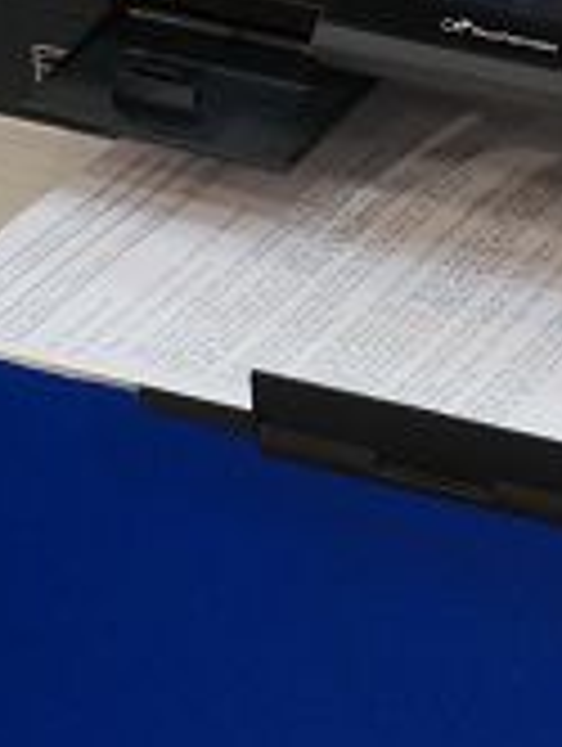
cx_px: 850
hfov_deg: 7.2
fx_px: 4417
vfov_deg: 9.6
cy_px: 74
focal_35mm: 205
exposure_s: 1/80
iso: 1000
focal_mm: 43
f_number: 5.6
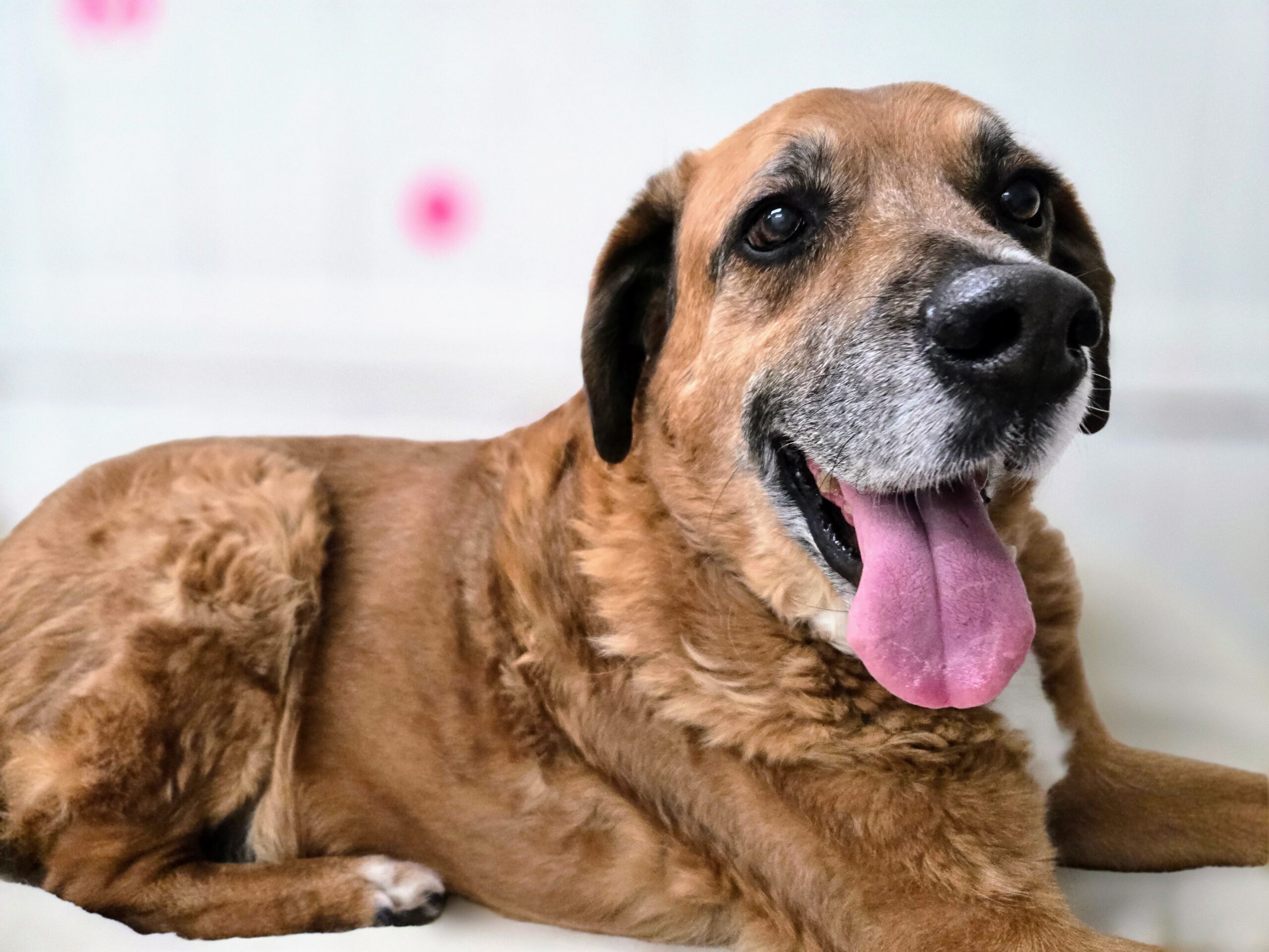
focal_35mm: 23
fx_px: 843
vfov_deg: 58.9
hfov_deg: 73.9
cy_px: 476
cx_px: 634
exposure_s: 1/240
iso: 500
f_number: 1.8
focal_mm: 5.4
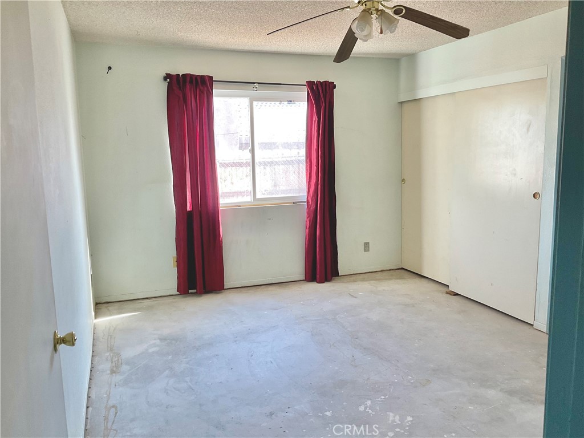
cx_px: 292
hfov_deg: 61.7
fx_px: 489
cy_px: 219
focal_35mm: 29
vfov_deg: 48.2
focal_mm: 3
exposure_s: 1/60
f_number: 1.8
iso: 64
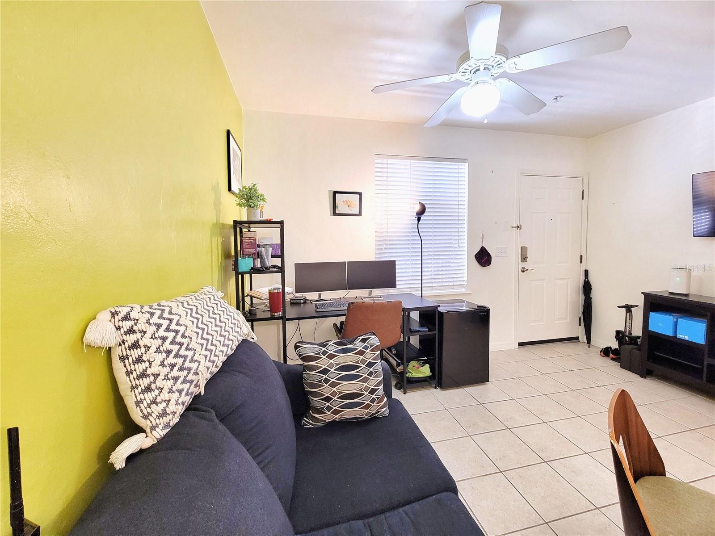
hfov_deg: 106.2
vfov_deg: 89.9
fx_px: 269
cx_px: 358
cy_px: 268
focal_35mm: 13
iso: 400
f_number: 2.2
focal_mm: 2.2
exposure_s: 1/30
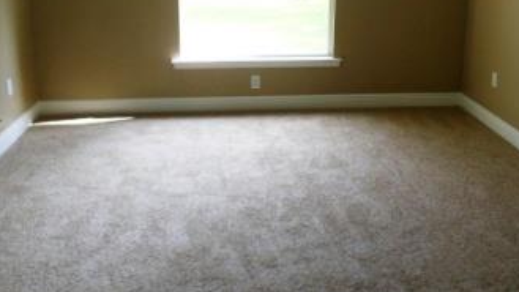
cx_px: 325
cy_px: 69
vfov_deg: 29.2
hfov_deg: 50.0
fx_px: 550
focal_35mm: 40
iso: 100
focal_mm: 4.9
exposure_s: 1/30
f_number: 3.3
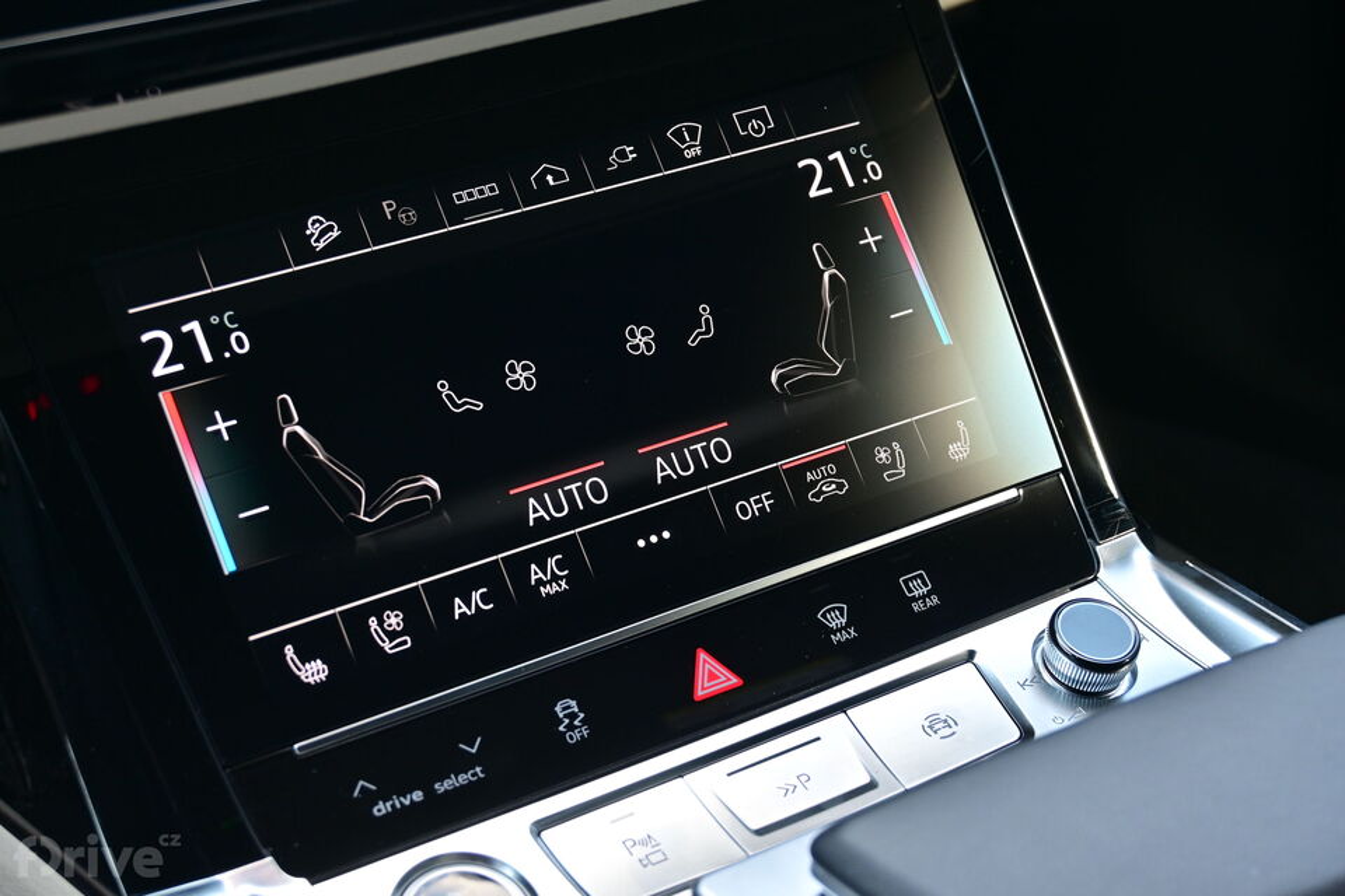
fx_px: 2241
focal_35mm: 60
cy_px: 448
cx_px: 672
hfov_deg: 33.4
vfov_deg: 22.6
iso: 320
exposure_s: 1/60
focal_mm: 40
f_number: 5.6
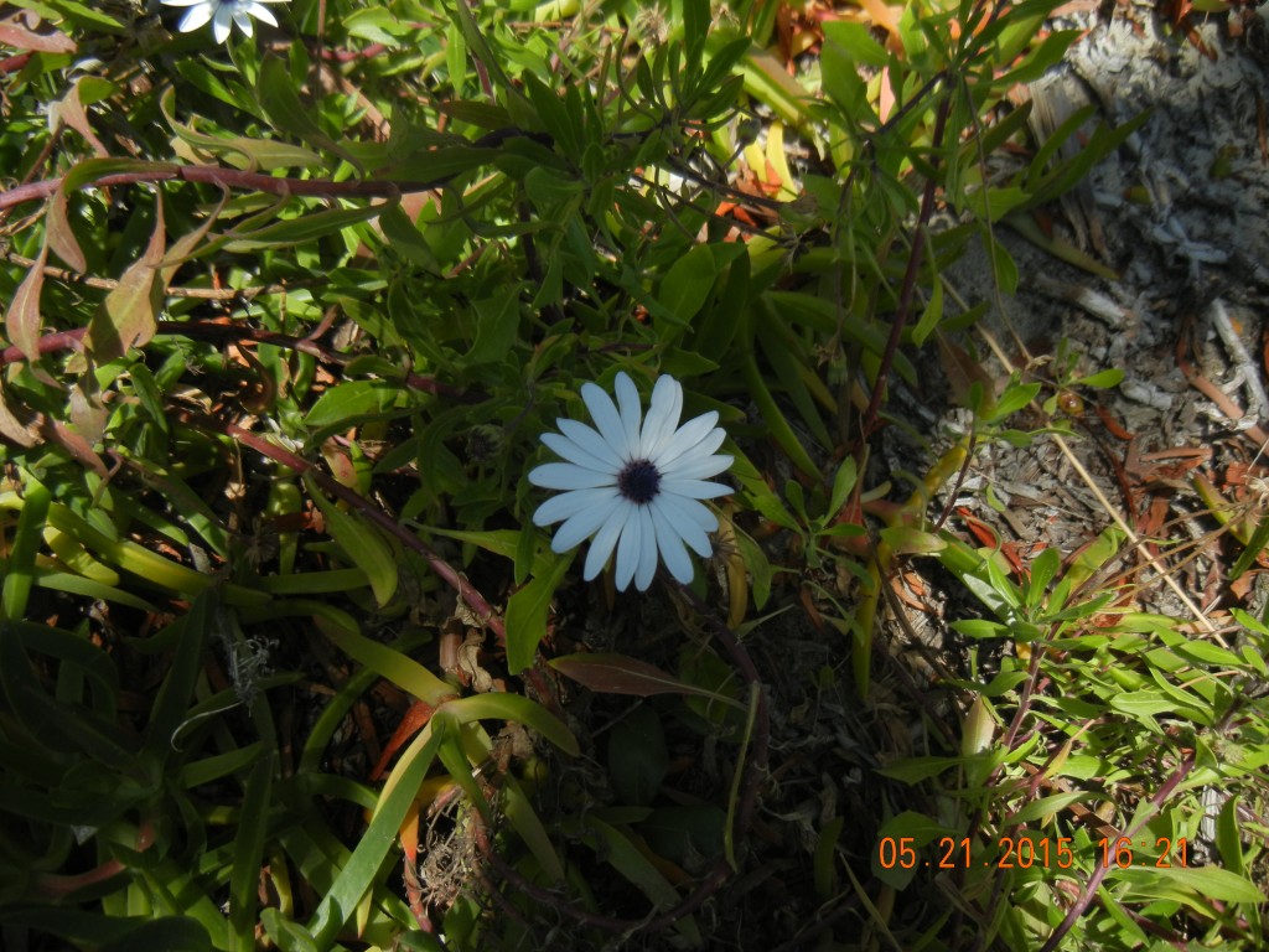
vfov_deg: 46.8
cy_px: 476
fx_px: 1100
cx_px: 634
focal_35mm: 30
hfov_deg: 60.0
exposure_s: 1/345
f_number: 7
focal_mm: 5.4
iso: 160
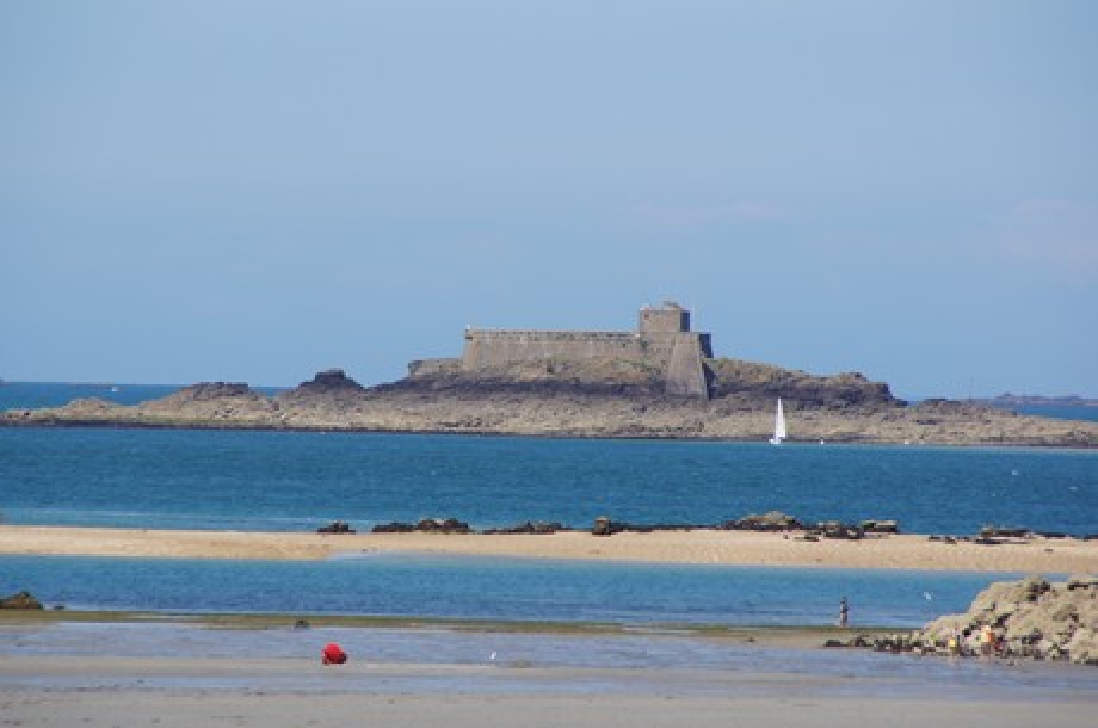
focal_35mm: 300
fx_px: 9134
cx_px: 549
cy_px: 364
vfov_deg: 4.6
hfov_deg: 6.9
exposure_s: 1/320
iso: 100
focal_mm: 200
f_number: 8
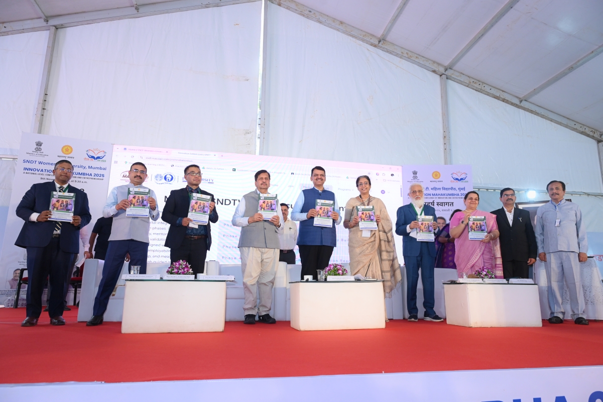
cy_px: 201
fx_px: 402
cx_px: 302
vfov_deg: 53.1
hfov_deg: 73.8
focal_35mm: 24
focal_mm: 24
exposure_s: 1/160
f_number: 5.6
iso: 2000
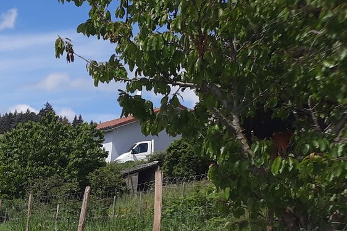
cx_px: -128
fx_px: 713
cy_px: 348
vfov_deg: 16.7
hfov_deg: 23.5
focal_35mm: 74
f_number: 2
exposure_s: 1/1314
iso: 32
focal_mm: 4.6
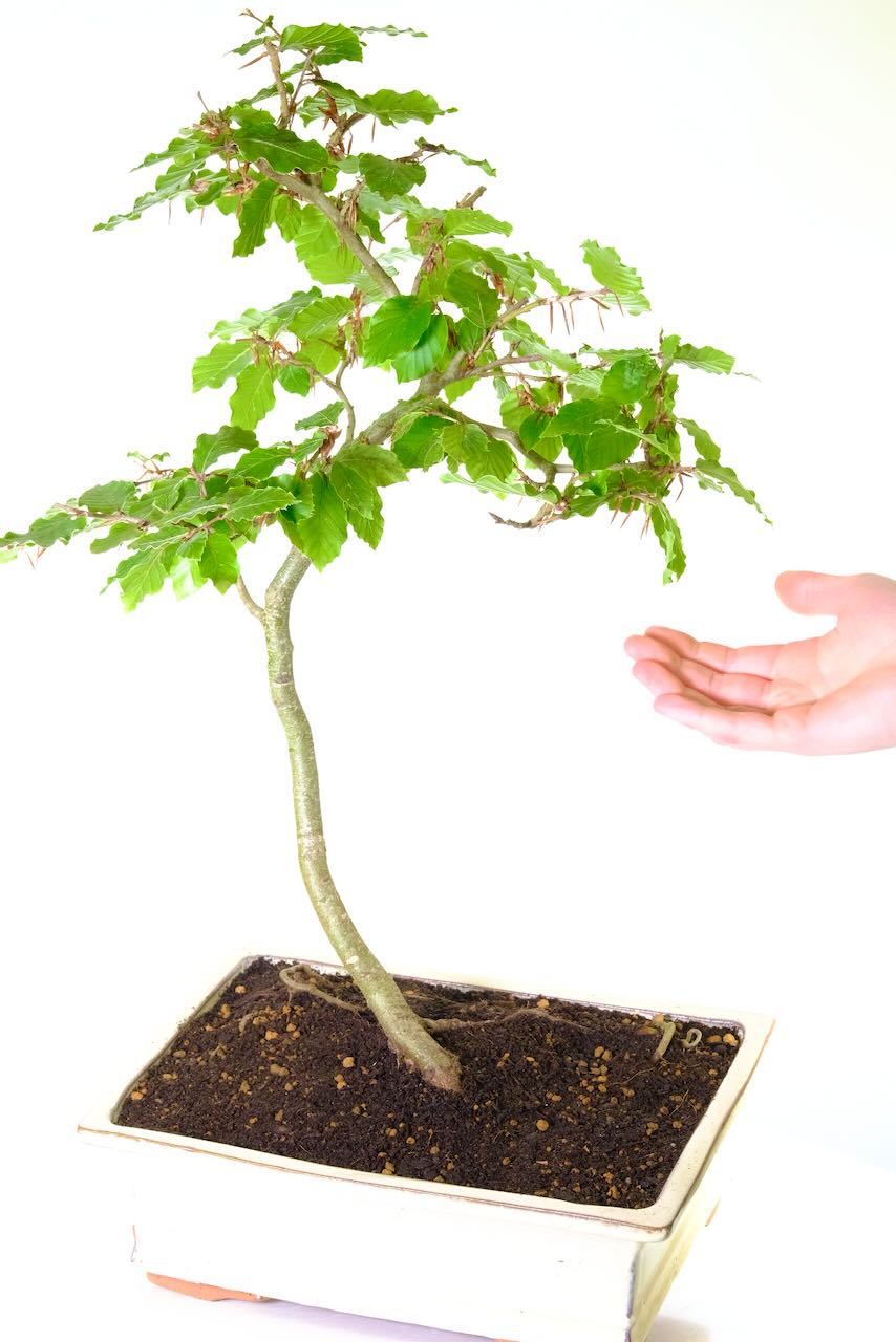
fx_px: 3097
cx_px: 448
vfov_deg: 24.5
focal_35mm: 83
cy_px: 671
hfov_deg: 16.5
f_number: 11
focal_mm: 55
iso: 1600
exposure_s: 1/13
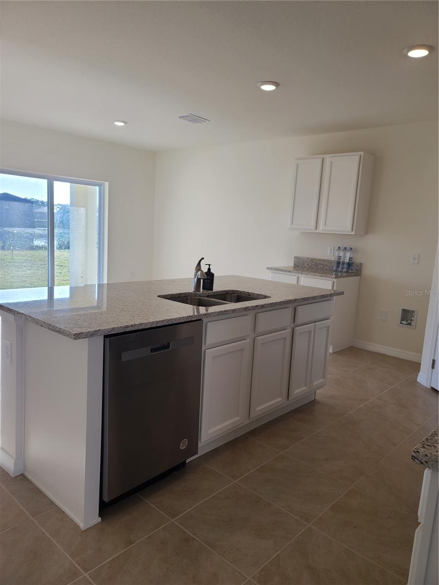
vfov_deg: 69.4
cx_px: 220
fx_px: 423
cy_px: 292
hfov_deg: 54.9
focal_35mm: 25
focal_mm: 7
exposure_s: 1/120
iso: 20
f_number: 1.8
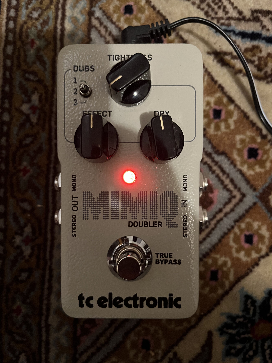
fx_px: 272
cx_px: 136
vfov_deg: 67.3
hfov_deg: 53.1
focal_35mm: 26
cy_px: 182
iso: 640
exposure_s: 1/25
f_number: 1.6
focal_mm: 5.1
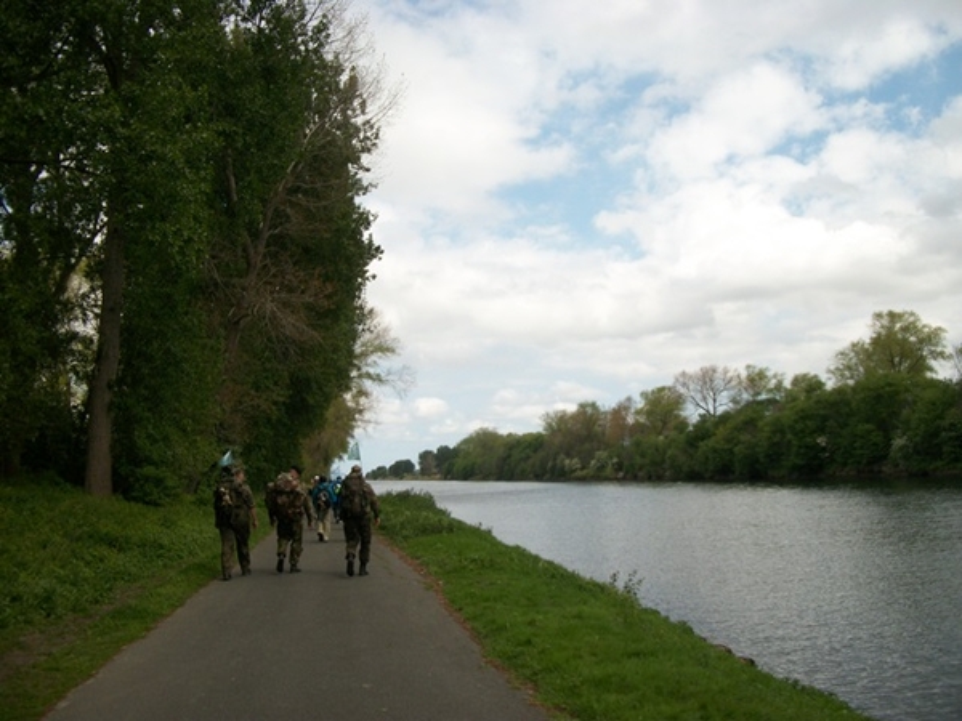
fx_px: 889
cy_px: 360
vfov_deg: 44.2
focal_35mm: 32
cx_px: 481
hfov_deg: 56.8
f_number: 8.8
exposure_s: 1/160
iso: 80
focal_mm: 5.7
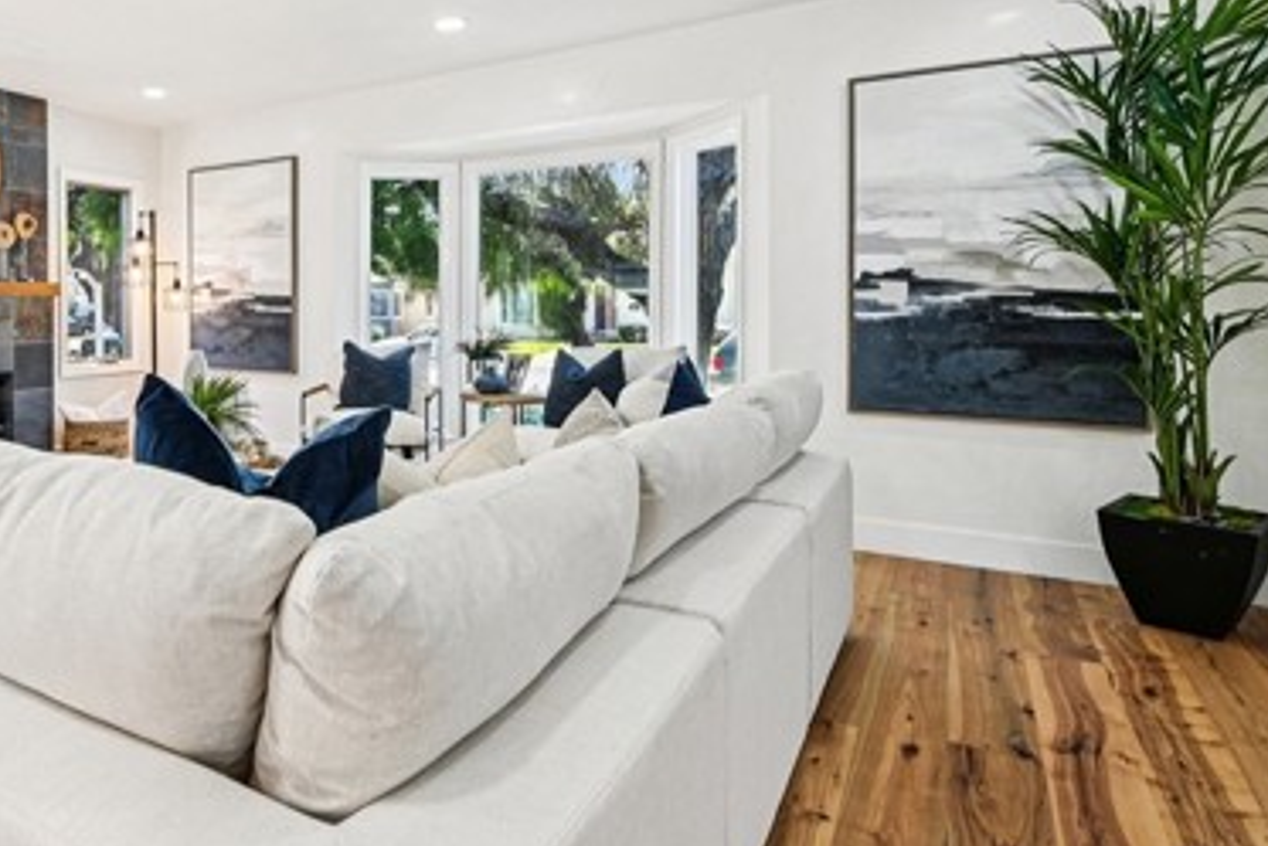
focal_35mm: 24
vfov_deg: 52.5
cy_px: 306
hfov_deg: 68.0
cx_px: 289
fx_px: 846
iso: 250
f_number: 8
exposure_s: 1/13
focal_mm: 14
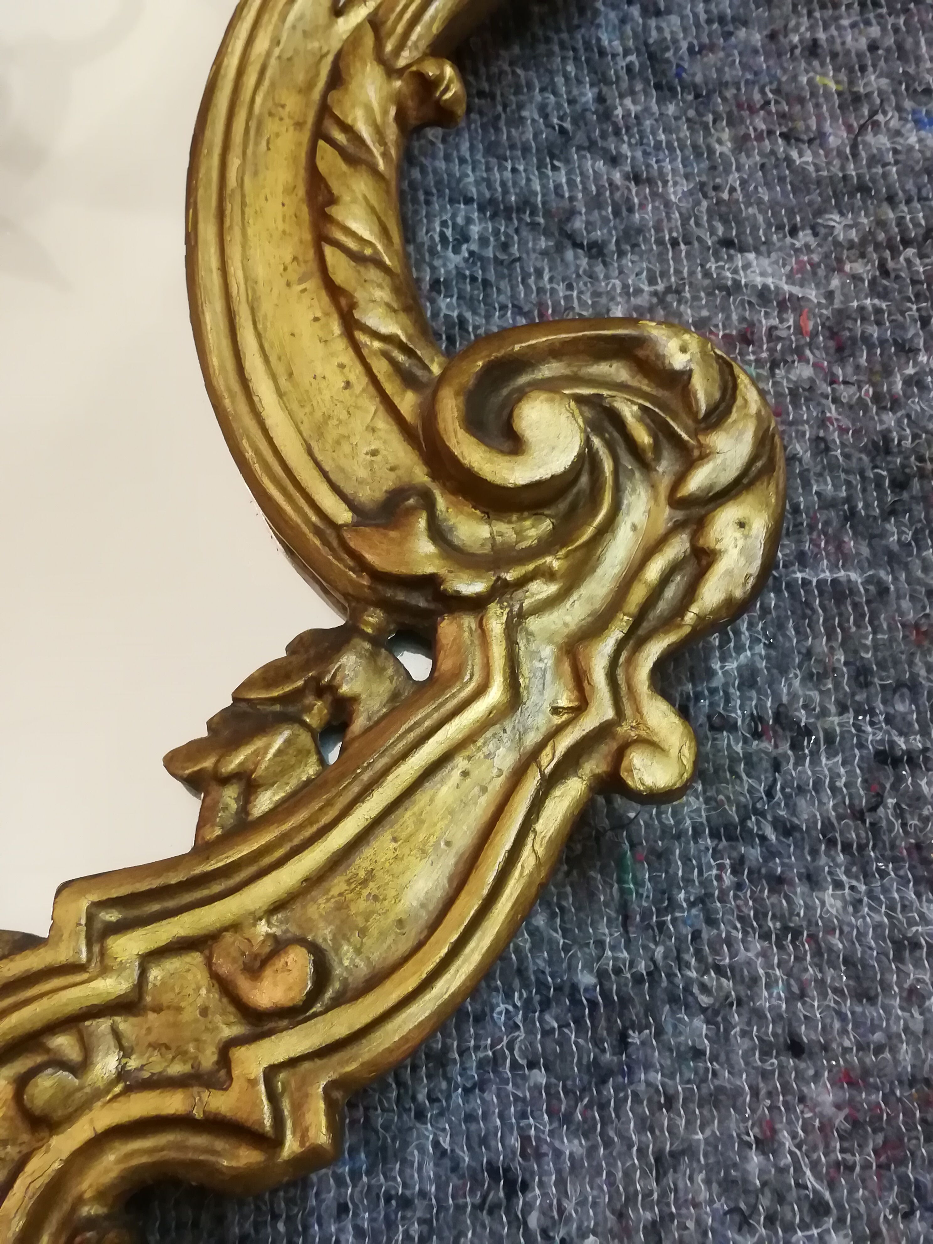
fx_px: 1402
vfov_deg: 47.9
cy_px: 622
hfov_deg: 36.8
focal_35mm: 39
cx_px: 466
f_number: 2.2
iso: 500
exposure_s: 1/25
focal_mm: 3.83
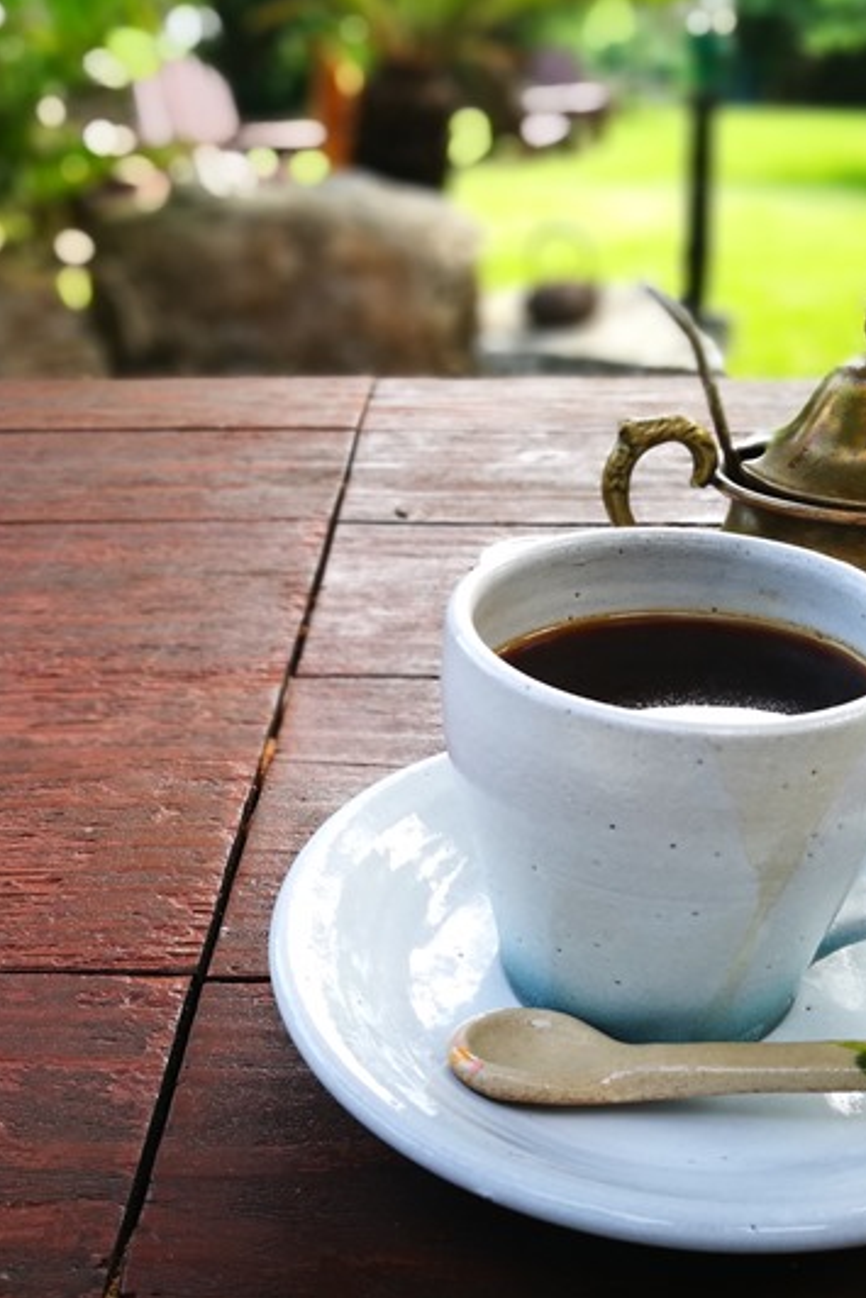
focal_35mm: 38
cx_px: 434
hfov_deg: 35.1
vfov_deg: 50.7
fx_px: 1370
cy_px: 651
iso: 64
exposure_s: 1/120
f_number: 4
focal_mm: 4.5
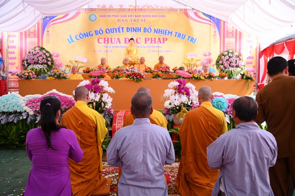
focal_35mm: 31
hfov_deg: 60.3
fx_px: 254
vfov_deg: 42.2
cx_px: 148
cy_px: 98
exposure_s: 1/250
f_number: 4.5
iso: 800
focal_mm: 31
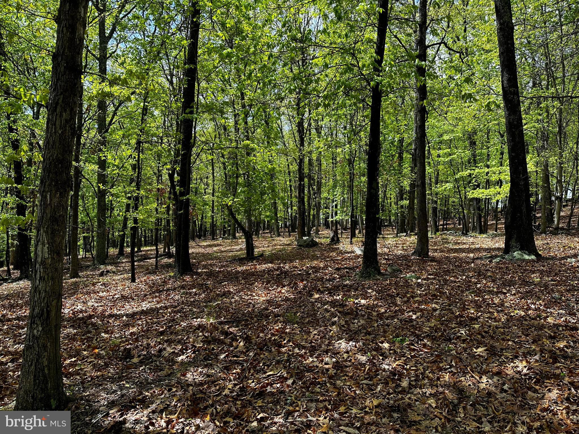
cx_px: 290
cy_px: 217
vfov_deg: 56.8
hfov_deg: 71.6
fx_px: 401
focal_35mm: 24
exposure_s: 1/943
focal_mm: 6.86
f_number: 1.78
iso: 80
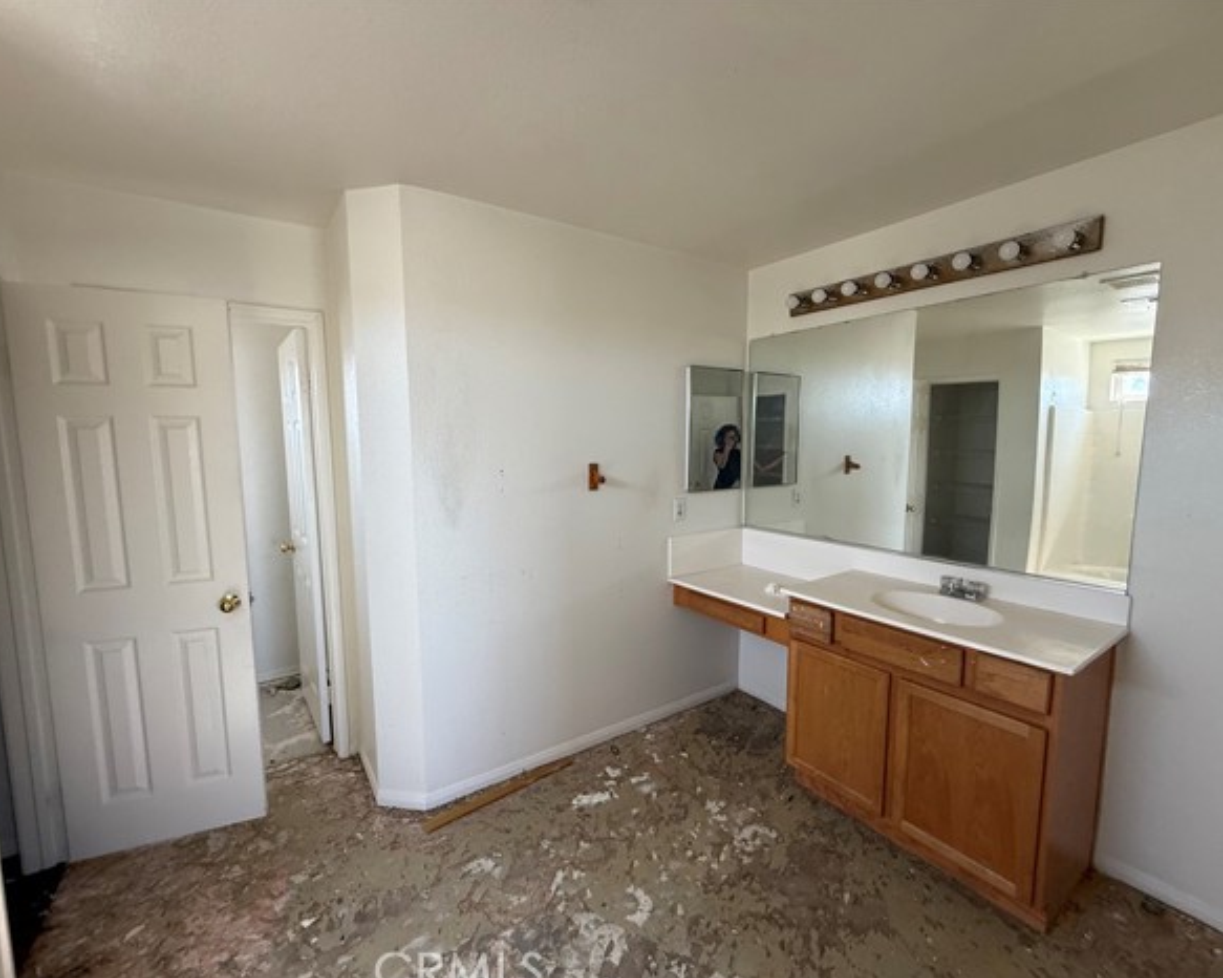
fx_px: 543
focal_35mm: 15
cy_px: 497
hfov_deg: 96.8
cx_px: 606
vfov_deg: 84.0
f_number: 2.2
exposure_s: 1/99
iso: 160
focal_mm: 2.22
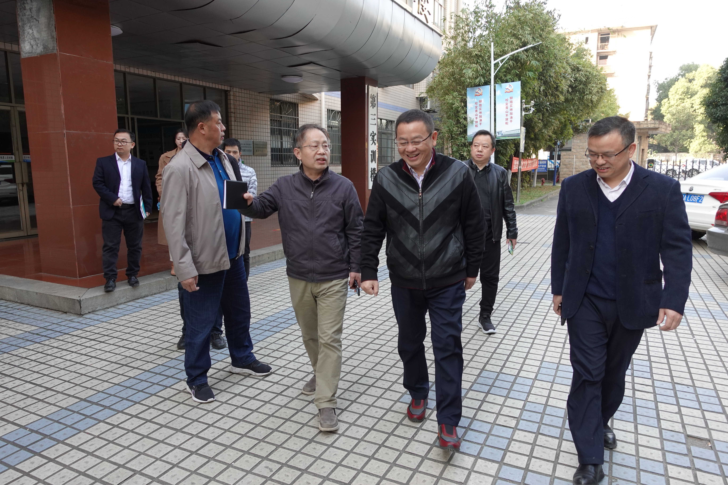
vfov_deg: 53.1
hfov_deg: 73.7
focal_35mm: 24
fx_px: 485
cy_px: 242
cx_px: 364
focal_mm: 9.4
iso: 320
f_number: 2.8
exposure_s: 1/200
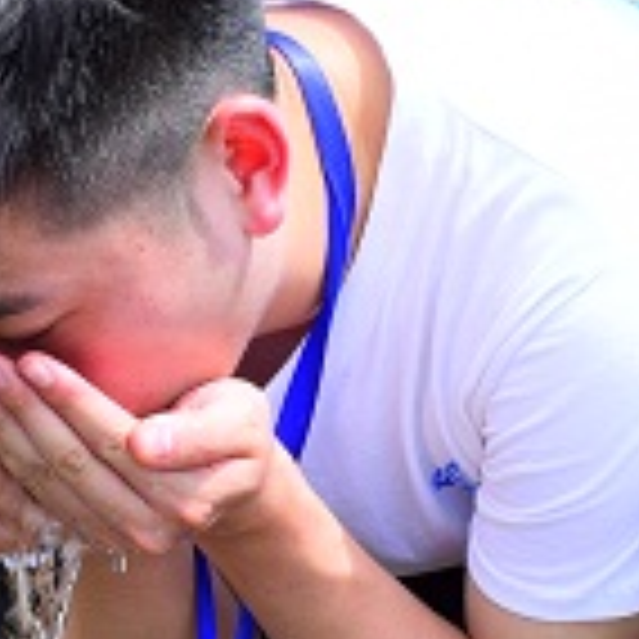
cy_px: 549
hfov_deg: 12.9
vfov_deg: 12.9
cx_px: 261
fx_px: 2815
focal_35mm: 135
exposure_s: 1/320
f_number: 9
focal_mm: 25
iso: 200
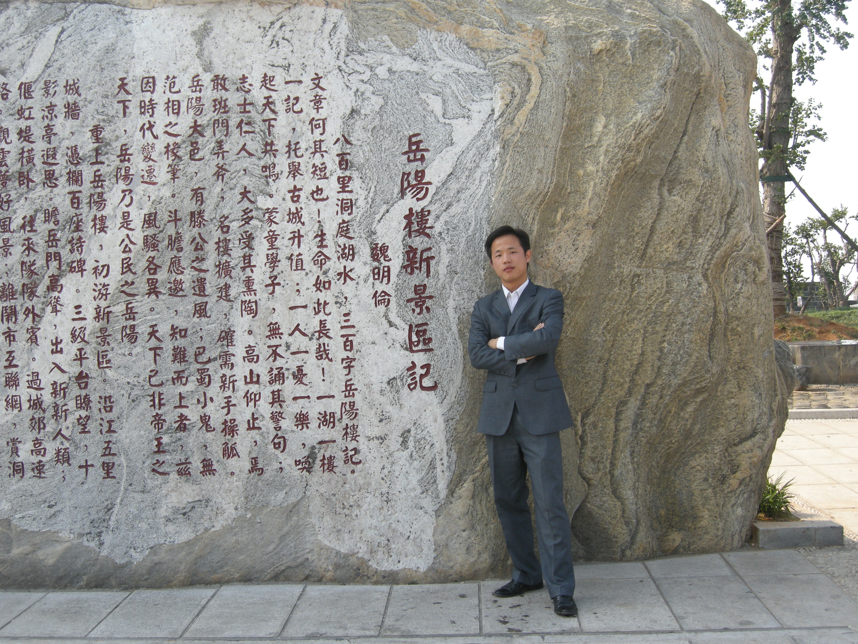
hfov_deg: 40.4
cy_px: 322
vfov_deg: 30.9
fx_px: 1165
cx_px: 429
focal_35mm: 47
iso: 64
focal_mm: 10.1
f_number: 4.3
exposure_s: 1/202
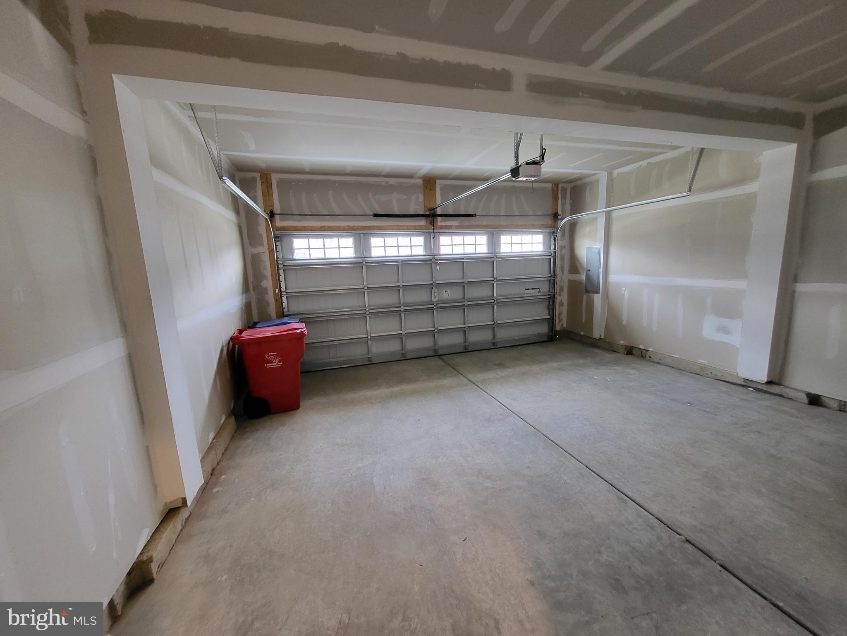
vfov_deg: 89.9
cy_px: 318
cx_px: 424
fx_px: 318
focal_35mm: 13
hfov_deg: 106.2
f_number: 2.2
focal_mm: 1.74
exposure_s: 1/30
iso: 400
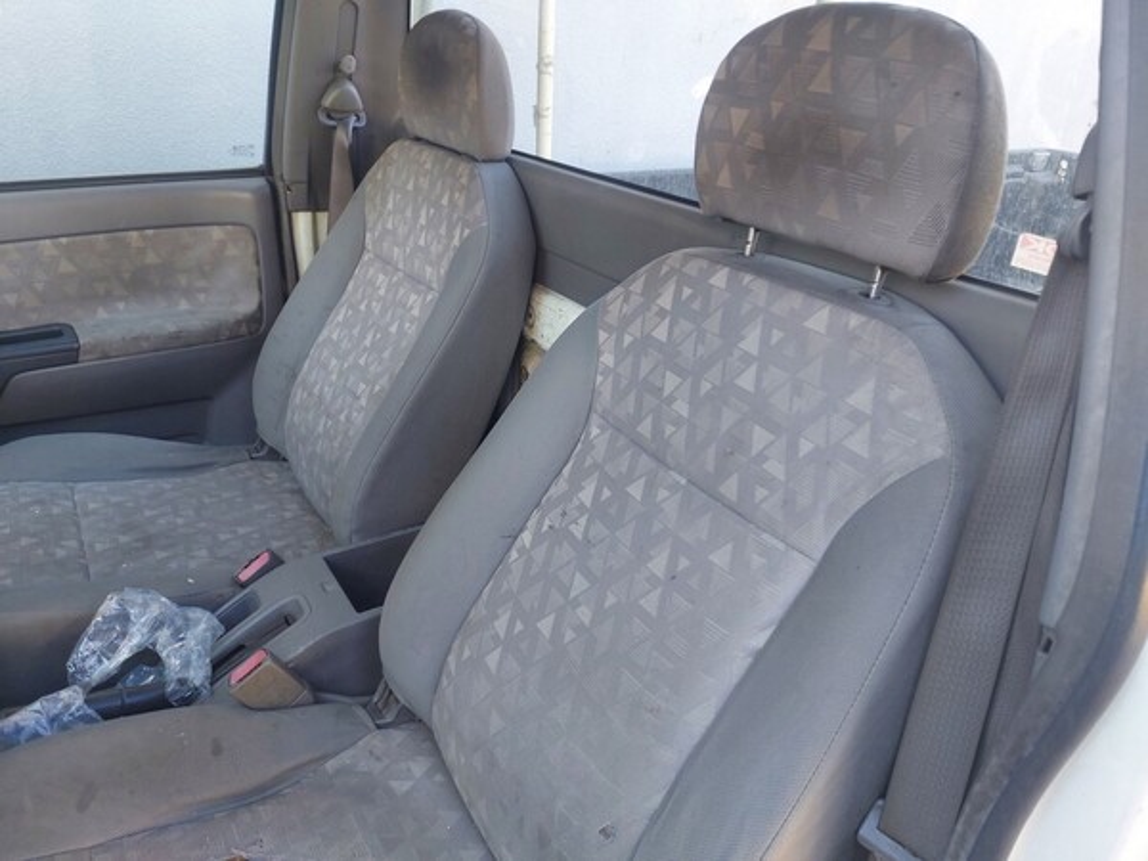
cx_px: 574
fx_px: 796
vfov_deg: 56.8
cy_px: 430
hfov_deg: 71.6
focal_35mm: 24
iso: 50
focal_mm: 5.23
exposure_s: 1/50
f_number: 1.8
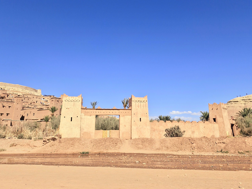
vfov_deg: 58.9
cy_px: 94
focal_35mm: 23
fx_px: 167
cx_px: 126
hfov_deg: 73.9
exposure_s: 1/3333
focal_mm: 5.54
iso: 50
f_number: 1.8
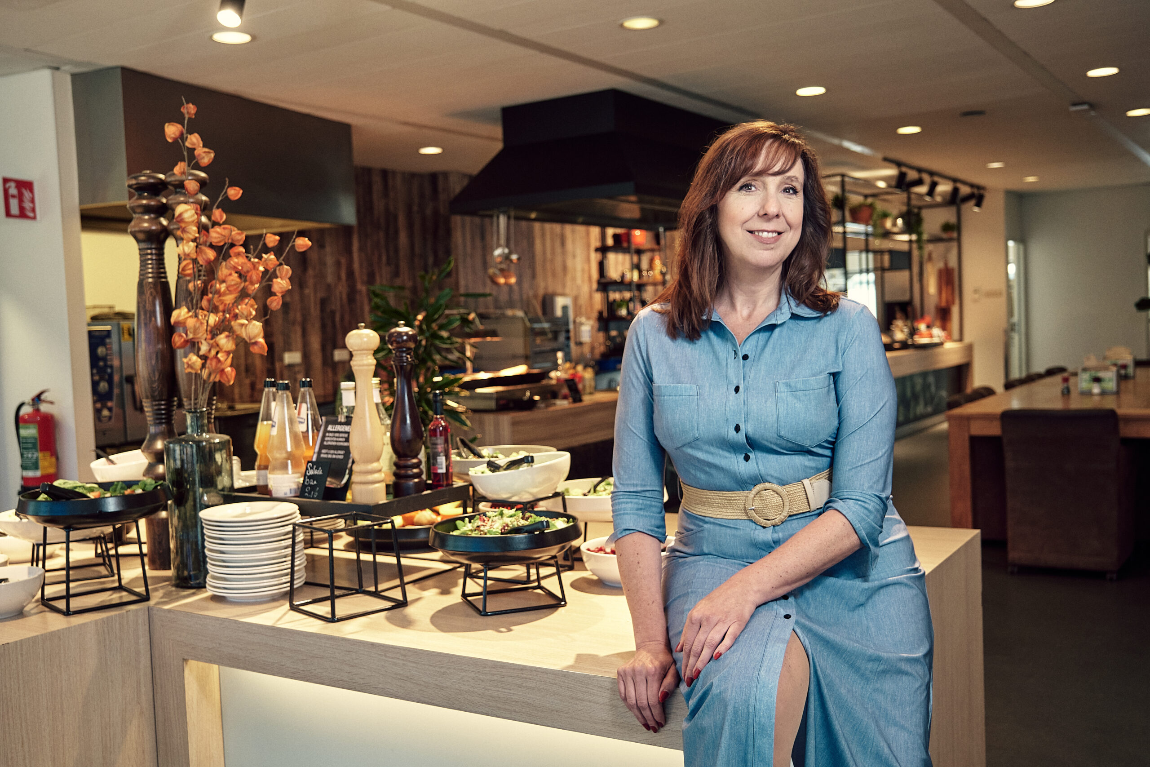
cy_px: 384
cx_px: 575
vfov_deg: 37.9
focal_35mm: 35
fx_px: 1118
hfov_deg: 54.4
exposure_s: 1/125
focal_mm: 23.4
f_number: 2.8
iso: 800
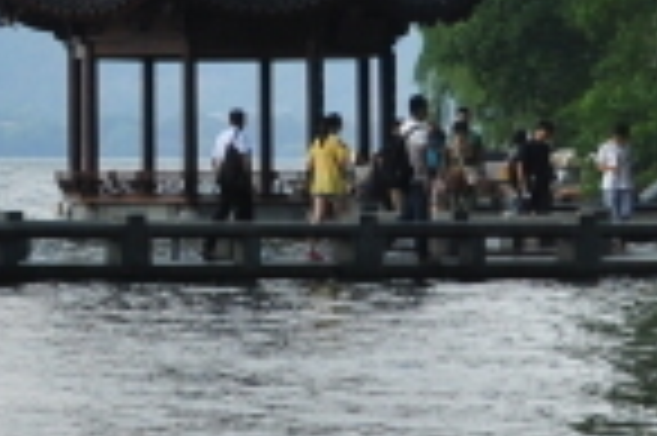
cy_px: -27
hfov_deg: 7.5
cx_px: -752
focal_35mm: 262
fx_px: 4785
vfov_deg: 5.2
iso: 200
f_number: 7.1
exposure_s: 1/640
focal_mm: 25
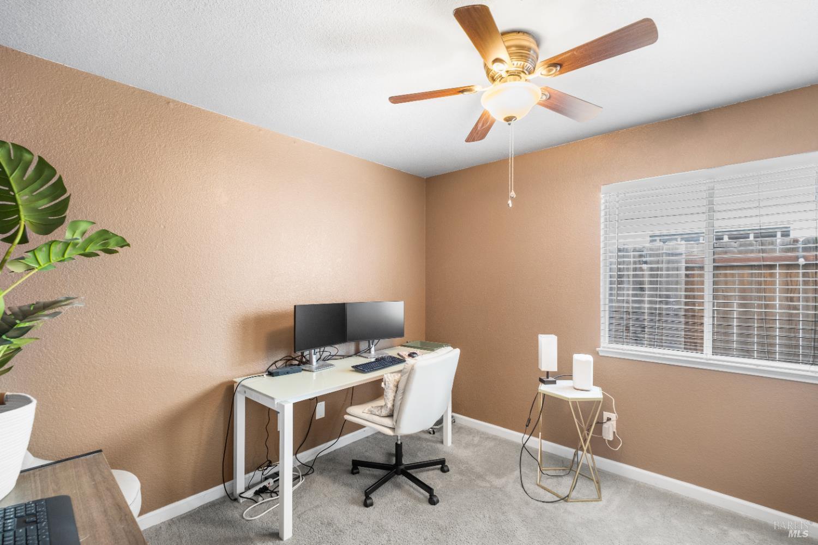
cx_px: 409
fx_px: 341
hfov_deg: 100.4
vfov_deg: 77.3
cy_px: 272
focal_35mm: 15
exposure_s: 1/6
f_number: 5
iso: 160
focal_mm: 10
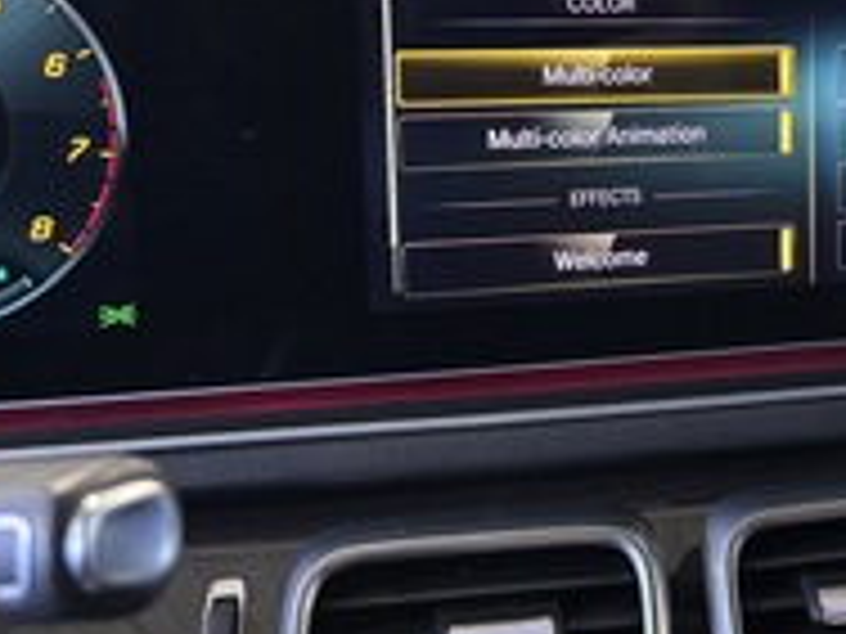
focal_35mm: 58
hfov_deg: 30.4
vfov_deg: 24.7
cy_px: 110
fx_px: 1417
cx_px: 882
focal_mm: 5.96
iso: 400
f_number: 1.6
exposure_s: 1/53
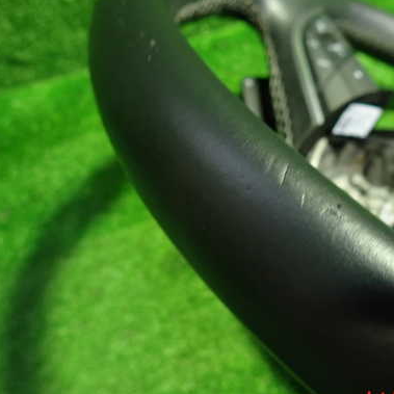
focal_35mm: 35
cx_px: 290
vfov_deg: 47.2
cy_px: 181
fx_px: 451
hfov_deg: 45.8
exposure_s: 1/30
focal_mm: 4.5
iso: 320
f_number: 2
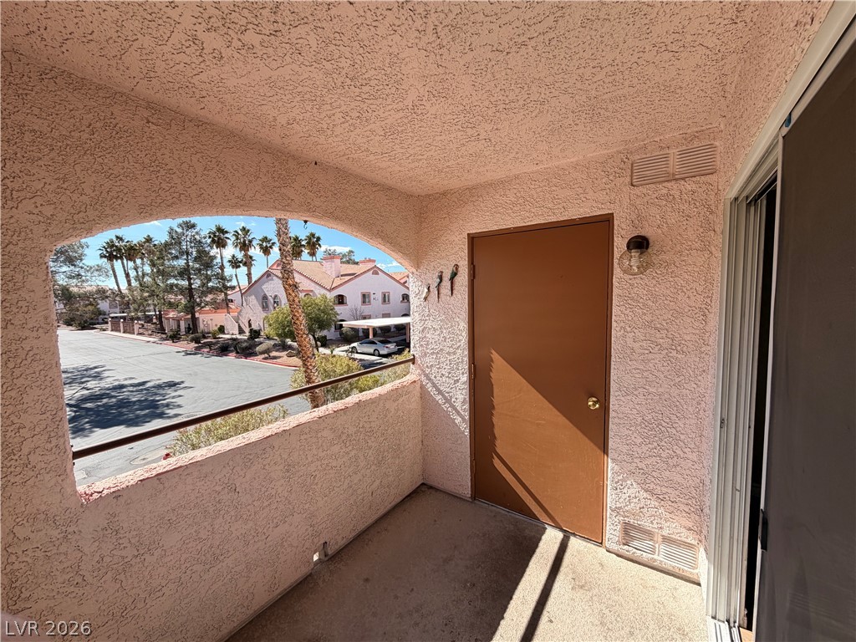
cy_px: 321
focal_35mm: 14
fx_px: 346
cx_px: 428
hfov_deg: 102.1
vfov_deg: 85.7
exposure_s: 1/770
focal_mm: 2.22
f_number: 2.2
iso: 40
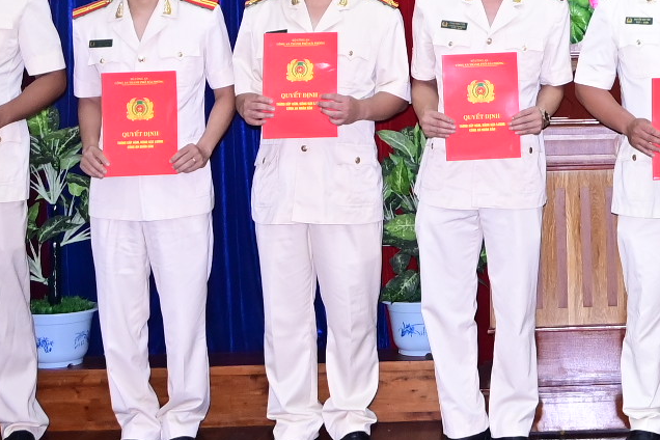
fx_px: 1760
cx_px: 786
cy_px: -36
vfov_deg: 14.0
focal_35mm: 96
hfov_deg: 20.0
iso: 1000
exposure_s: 1/200
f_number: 3.8
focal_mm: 21
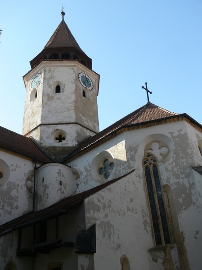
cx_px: 101
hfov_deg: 40.7
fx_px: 273
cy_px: 135
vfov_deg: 52.6
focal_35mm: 35
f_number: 4.5
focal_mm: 7.4
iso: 80
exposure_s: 1/100
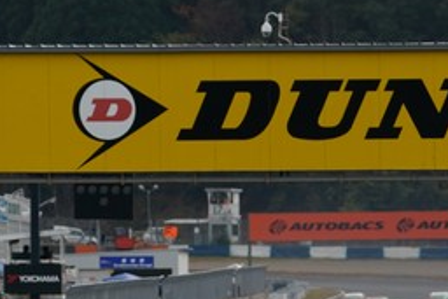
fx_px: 8056
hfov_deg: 3.2
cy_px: 341
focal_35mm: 647
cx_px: 278
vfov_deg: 2.1
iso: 250
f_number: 7.1
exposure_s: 1/800
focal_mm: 230
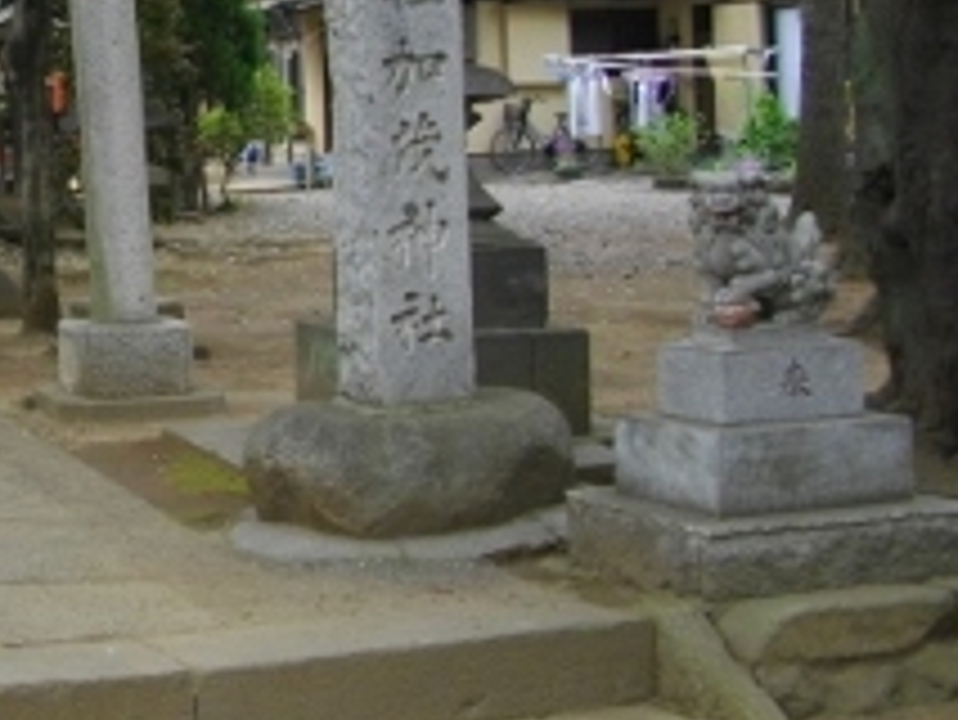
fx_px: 2077
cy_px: -20
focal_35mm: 75
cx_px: -153
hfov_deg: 23.9
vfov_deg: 19.1
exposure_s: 1/100
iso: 133
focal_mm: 5.7
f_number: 2.9
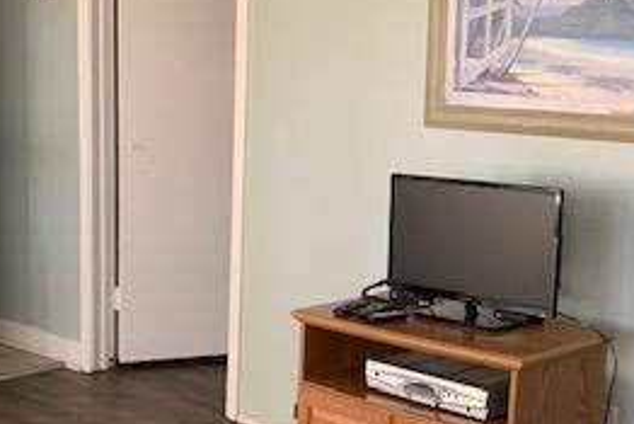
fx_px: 1163
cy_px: 293
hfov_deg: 30.5
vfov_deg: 20.5
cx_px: 310
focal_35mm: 66
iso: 160
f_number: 1.8
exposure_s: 1/60
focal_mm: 4.25
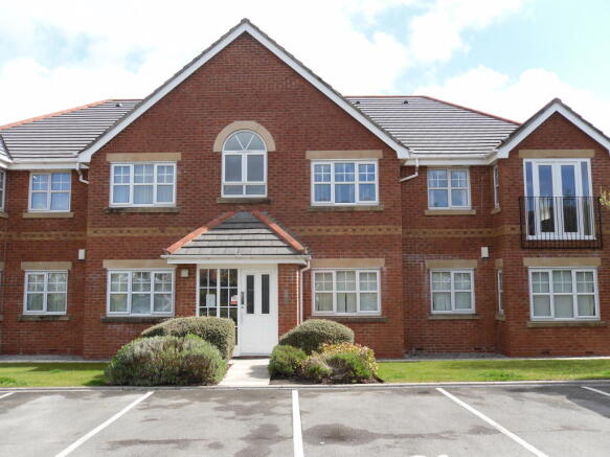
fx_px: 617
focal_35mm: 35
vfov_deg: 40.7
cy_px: 228
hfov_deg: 52.6
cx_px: 305
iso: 80
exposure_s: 1/394
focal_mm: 6.3
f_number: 3.5
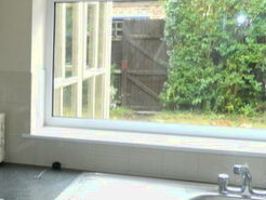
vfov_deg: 20.7
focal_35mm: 71
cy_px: 117
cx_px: -10
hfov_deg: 25.8
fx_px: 546
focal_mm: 4.5
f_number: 3.1
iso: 160
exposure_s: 1/30
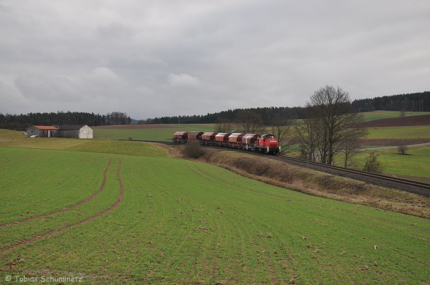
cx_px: 215
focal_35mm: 48
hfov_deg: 41.2
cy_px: 142
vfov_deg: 28.0
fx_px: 573
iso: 250
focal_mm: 32
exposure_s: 1/320
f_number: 6.3
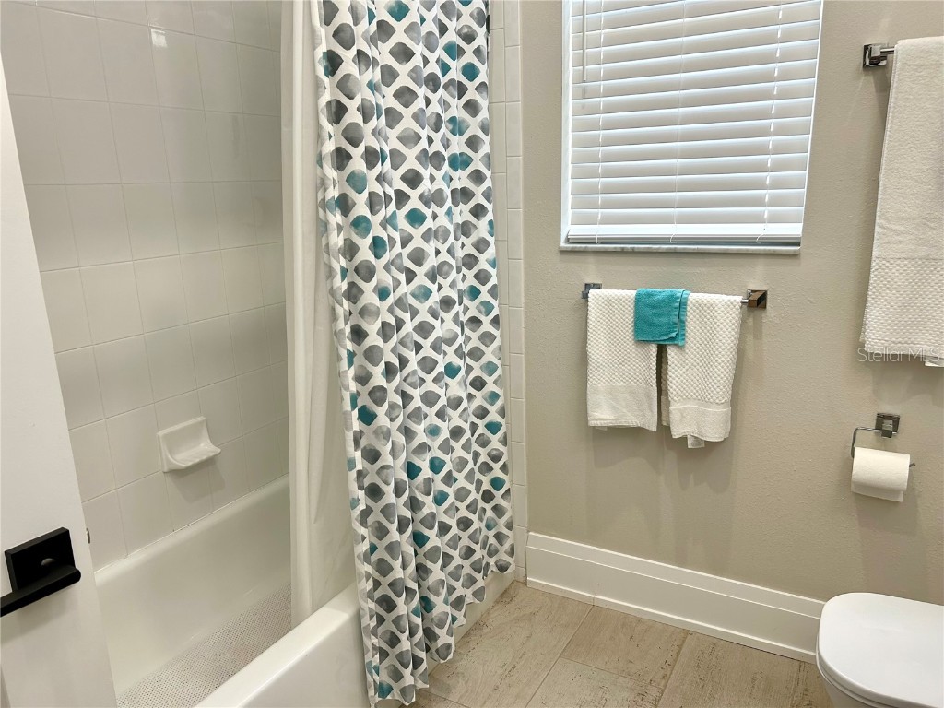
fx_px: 709
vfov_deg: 53.1
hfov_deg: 67.3
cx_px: 472
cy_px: 354
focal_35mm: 26
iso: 80
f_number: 1.5
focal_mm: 5.7
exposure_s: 1/120
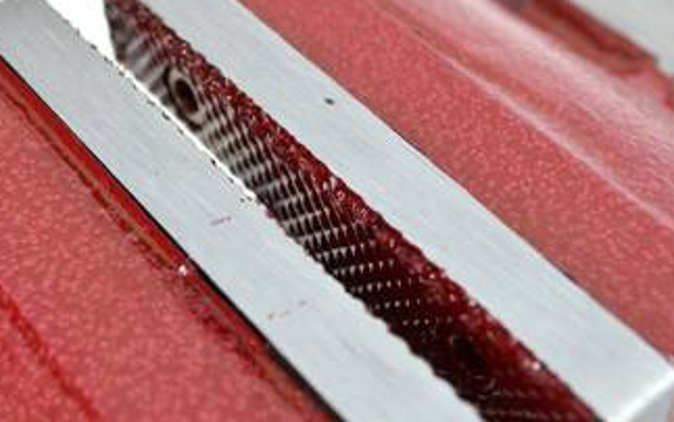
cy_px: 188
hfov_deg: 30.2
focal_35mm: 68
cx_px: 321
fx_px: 1249
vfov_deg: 19.1
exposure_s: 1/160
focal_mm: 32
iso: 400
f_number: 5.6
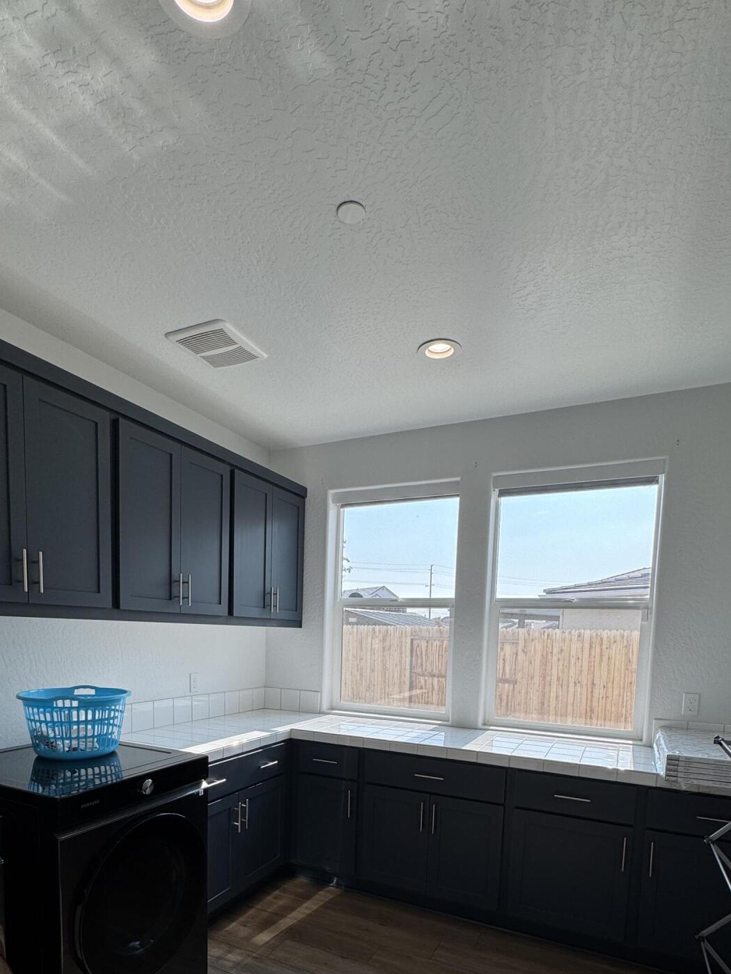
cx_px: 338
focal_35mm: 20
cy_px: 685
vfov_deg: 77.8
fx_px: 563
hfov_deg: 65.9
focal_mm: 2.22
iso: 40
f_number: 2.2
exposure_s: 1/386
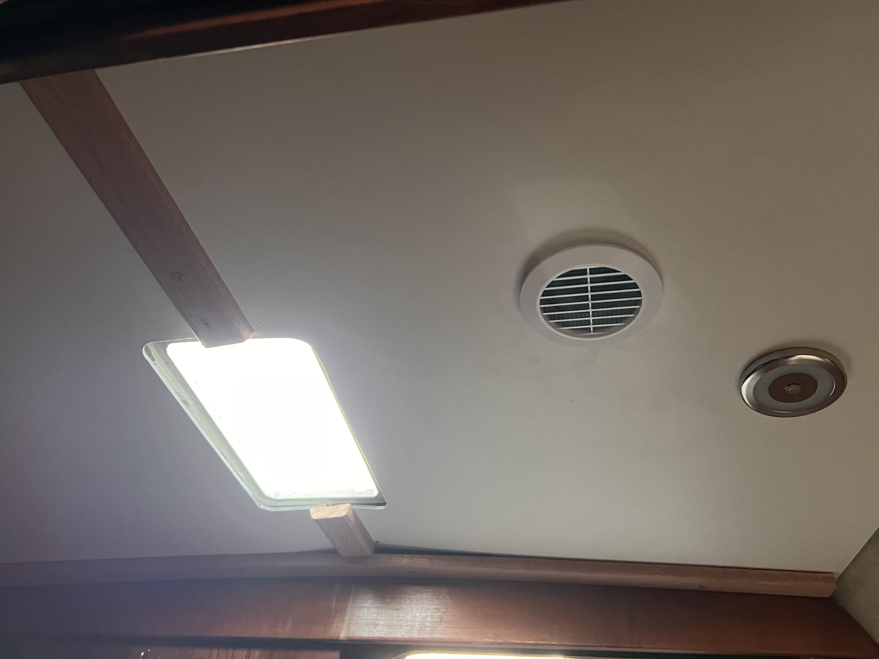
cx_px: 440
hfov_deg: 67.3
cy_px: 330
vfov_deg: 53.1
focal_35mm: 26
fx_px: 660
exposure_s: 1/50
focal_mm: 5.7
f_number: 1.5
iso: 500
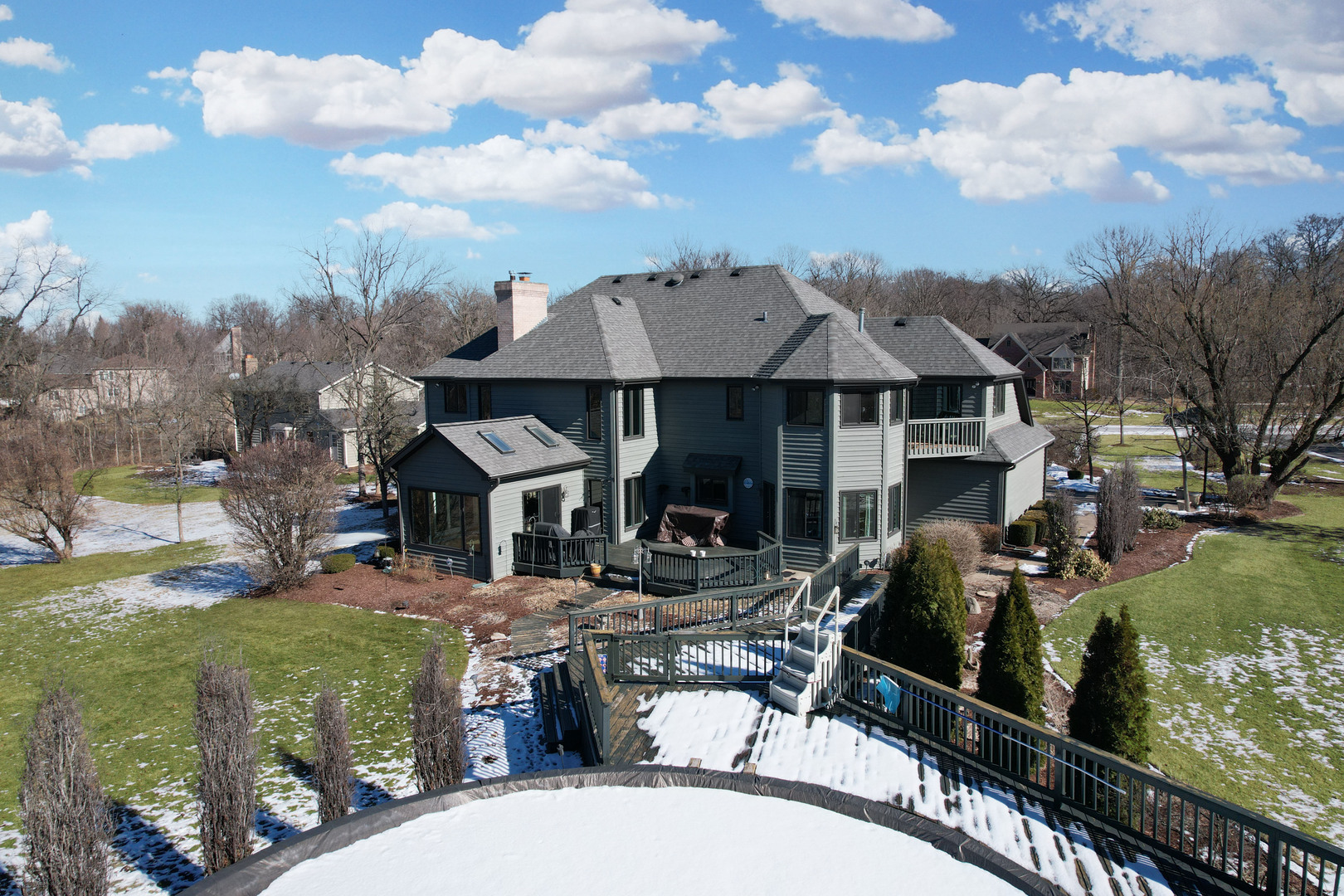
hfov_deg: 78.6
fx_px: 821
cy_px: 448
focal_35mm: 22
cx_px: 672
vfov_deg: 57.2
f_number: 2.8
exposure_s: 1/800
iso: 200
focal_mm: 8.38
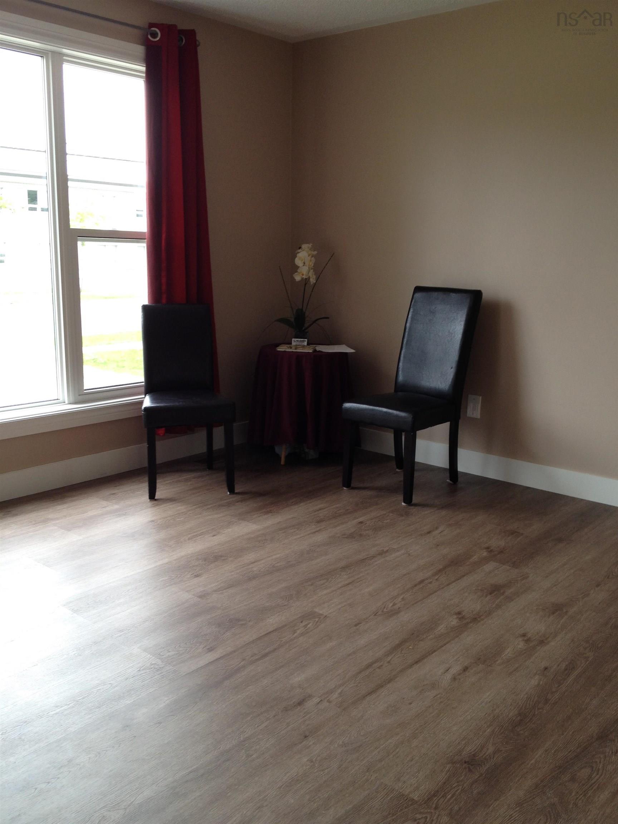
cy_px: 412
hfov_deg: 40.7
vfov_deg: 52.6
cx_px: 309
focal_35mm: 35
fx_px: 833
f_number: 2.4
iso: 50
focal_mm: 4.28
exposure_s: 1/40
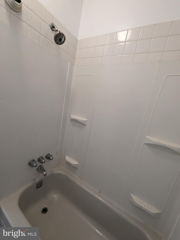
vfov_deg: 106.2
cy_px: 120
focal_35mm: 13
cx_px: 90
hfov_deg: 89.9
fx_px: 90
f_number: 2.2
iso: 216
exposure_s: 1/40
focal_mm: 1.95
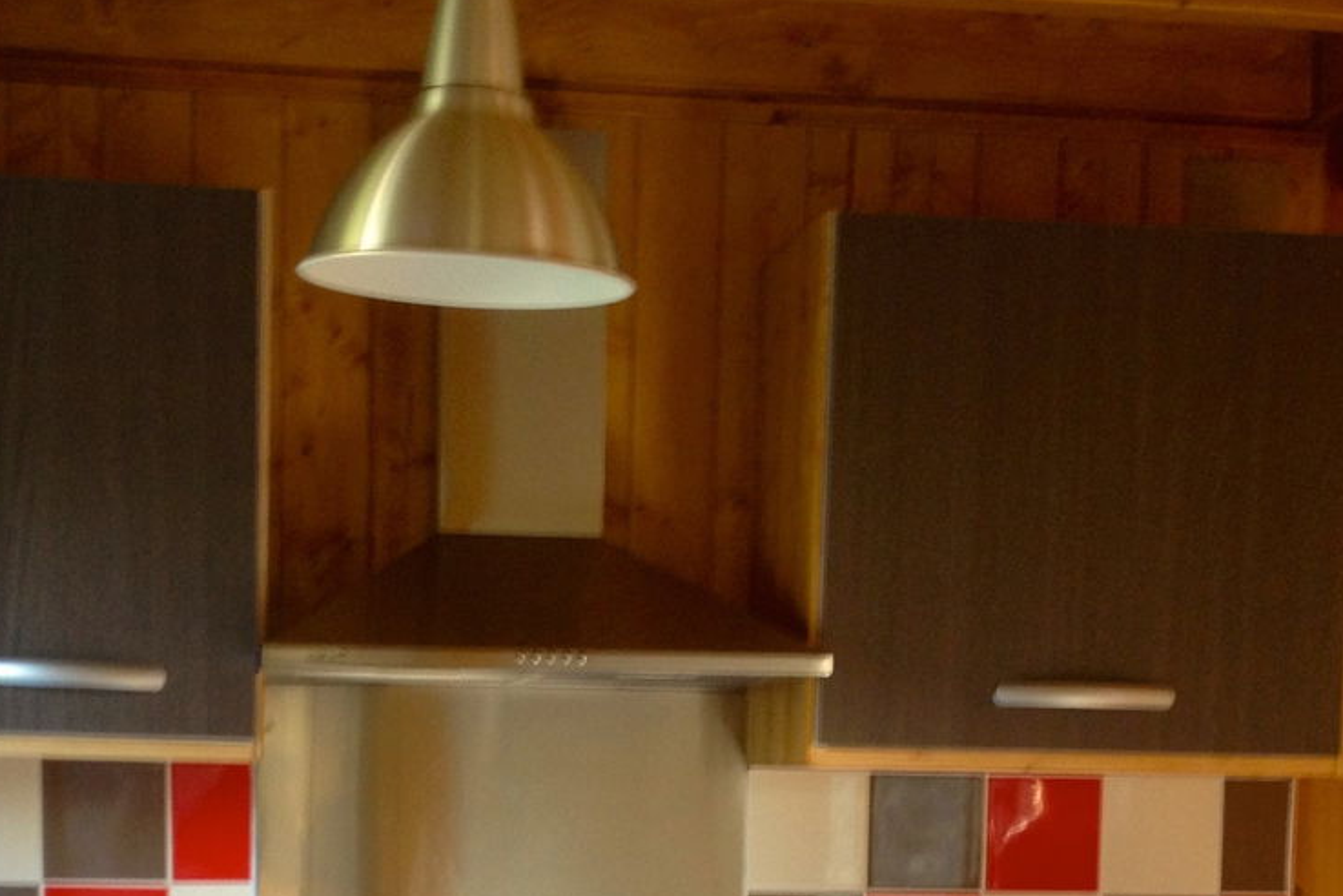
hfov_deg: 25.6
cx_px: 587
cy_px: 1038
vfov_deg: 16.6
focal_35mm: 79
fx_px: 2948
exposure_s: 1/20
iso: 80
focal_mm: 4.28
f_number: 2.4
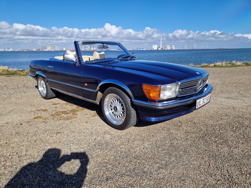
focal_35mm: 23
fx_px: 167
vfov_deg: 58.9
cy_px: 94
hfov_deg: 73.9
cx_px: 126
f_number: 1.8
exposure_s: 1/1768
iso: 50
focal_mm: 5.4
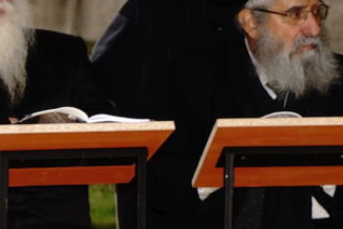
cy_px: 72
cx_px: -50
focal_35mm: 308
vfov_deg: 4.5
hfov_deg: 6.7
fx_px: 2934
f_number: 4
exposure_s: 1/250
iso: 50
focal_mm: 47
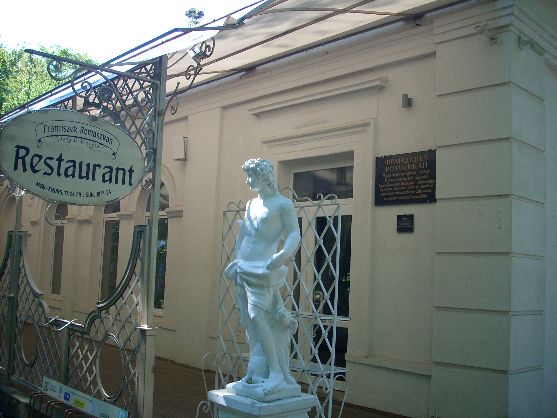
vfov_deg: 38.7
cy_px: 209
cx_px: 278
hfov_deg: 50.1
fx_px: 595
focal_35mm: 37
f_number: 2.8
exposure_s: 1/169
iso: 64
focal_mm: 6.2
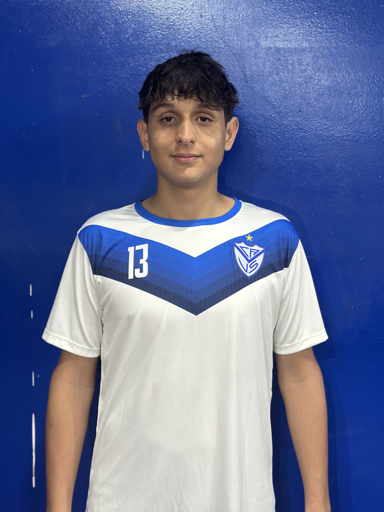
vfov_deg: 39.7
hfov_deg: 30.3
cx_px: 192
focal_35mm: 48
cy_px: 256
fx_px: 710
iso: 200
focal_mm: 6.86
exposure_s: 1/50
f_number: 1.78
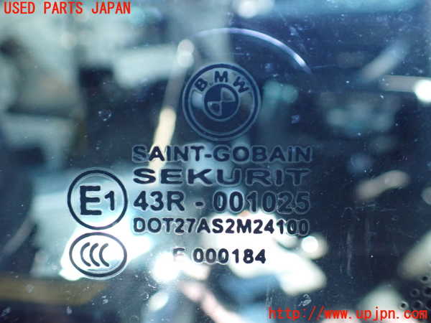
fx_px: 374
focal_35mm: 30
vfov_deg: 46.8
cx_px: 216
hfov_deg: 60.0
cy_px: 162
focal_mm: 5.4
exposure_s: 1/40
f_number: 2.3
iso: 800
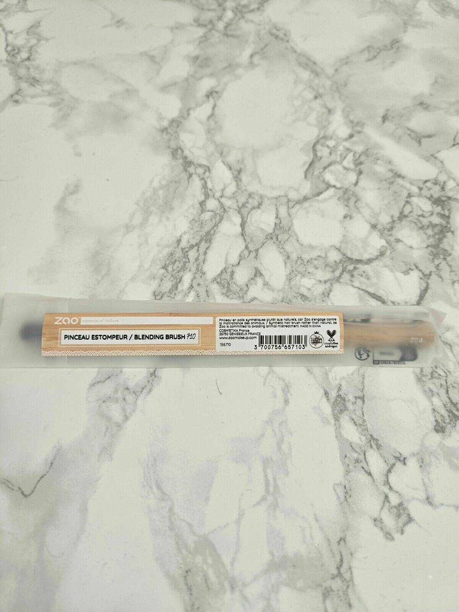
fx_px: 407
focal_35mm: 23
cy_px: 306
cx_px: 230
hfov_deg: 58.9
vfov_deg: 73.9
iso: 64
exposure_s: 1/180
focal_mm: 5.4
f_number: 1.8
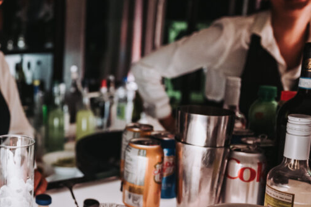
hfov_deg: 36.5
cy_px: 104
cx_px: 3
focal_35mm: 49
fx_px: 423
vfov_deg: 27.5
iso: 3200
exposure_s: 1/100
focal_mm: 24
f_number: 2.8
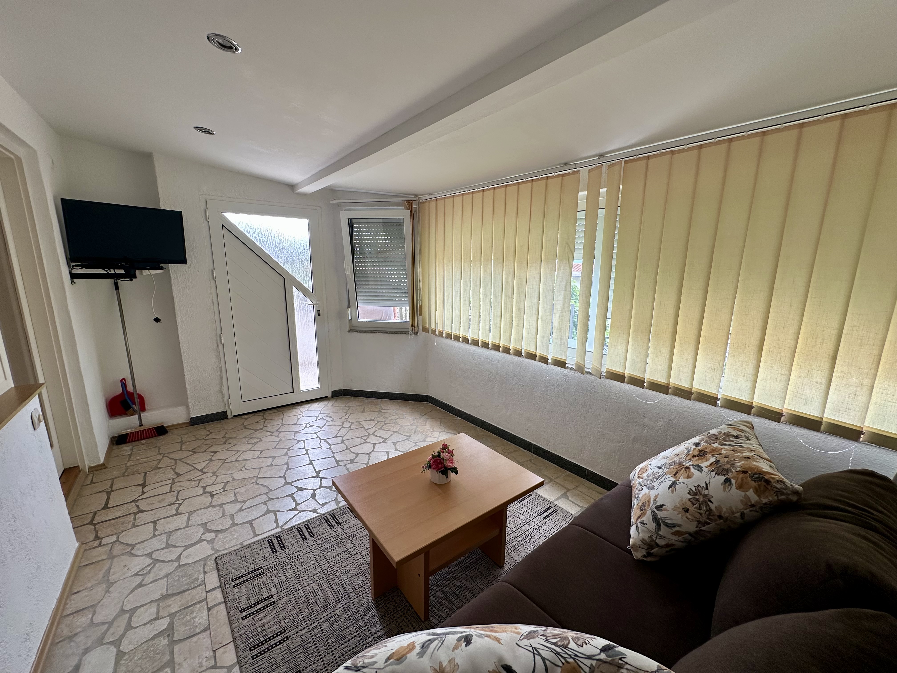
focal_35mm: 14
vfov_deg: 85.7
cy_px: 336
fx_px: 363
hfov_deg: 102.1
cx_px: 448
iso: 40
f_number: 2.2
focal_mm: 2.22
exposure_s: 1/152
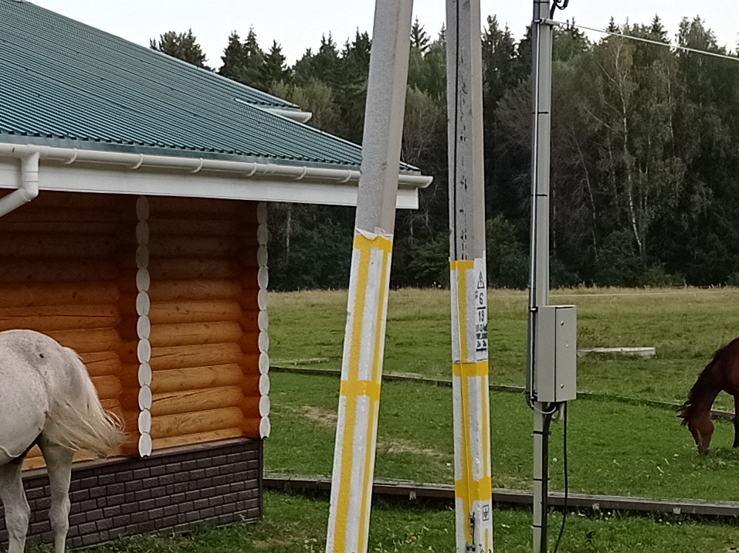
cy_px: 419
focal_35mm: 117
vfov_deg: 12.6
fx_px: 2496
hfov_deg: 16.8
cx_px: 242
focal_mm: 4.74
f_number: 1.79
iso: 102
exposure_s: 1/607
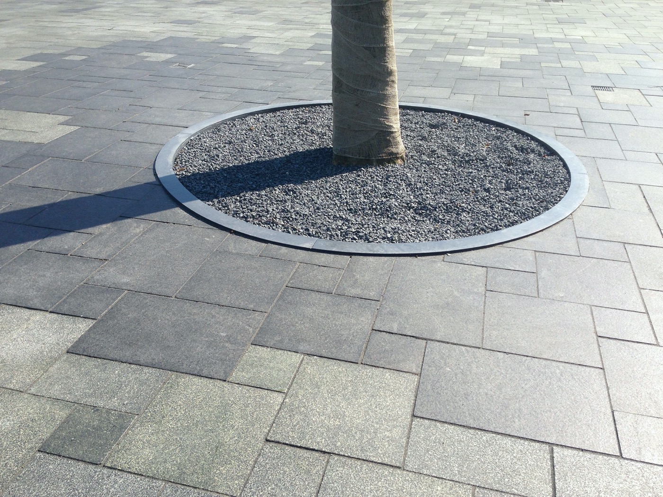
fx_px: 632
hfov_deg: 55.4
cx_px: 332
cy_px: 248
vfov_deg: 42.9
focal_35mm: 33
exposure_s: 1/1085
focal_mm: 4.12
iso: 50
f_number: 2.4
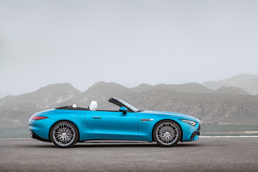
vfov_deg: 13.0
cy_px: 86
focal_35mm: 105
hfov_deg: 19.5
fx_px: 752
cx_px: 129
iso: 200
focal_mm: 105
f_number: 5.6
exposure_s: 1/15
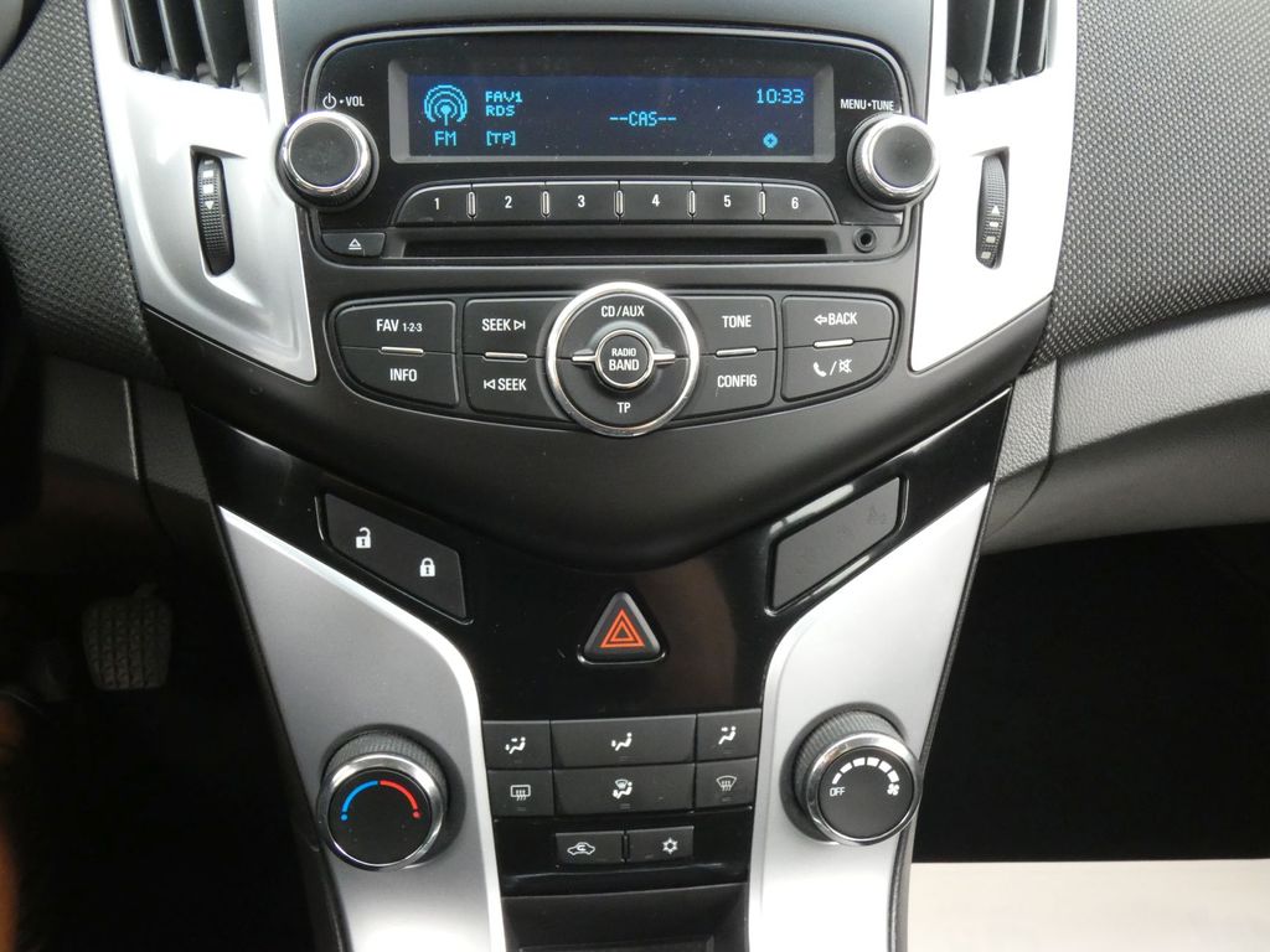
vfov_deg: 42.9
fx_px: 1211
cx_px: 635
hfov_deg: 55.4
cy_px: 476
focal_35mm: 33
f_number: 5.6
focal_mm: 6
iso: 800
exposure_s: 1/80
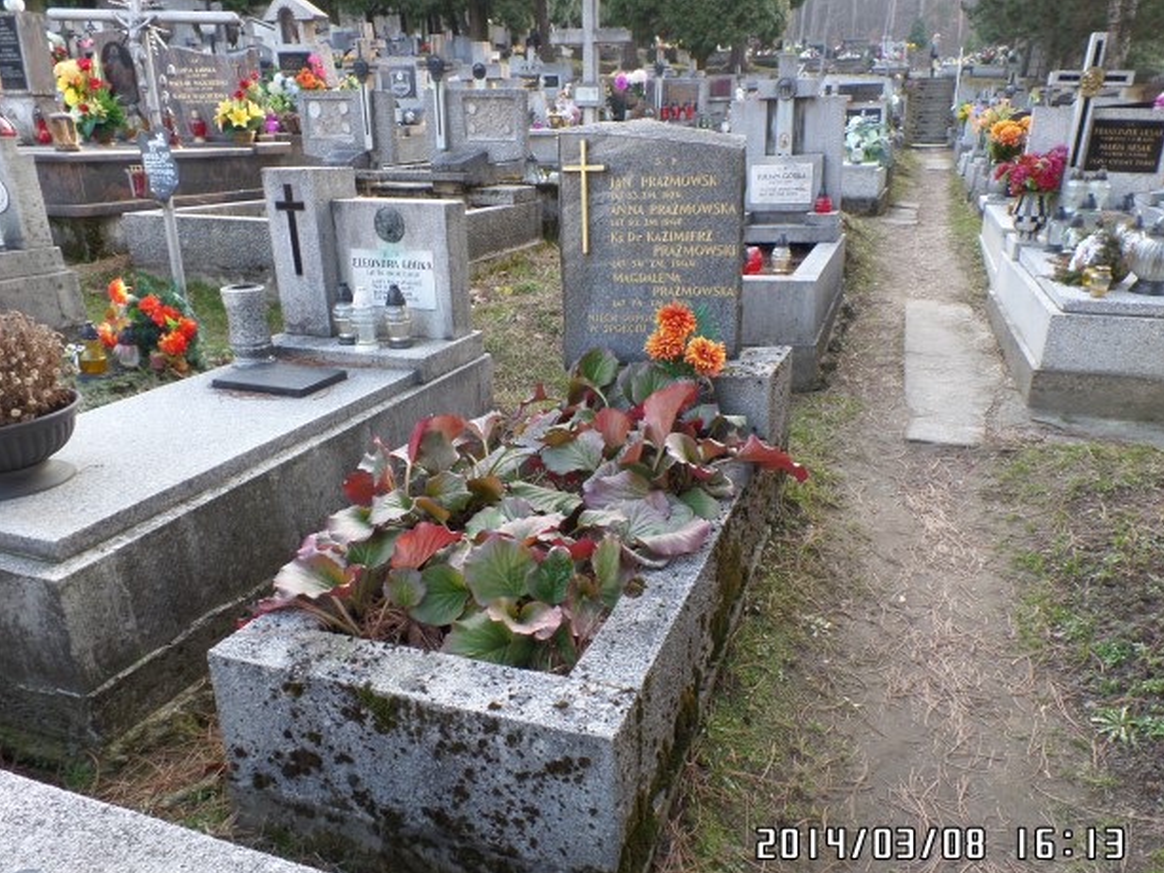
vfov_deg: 56.8
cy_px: 454
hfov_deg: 71.6
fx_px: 807
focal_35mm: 24
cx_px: 604
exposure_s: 1/45
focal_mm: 4.1
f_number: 3.5
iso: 100
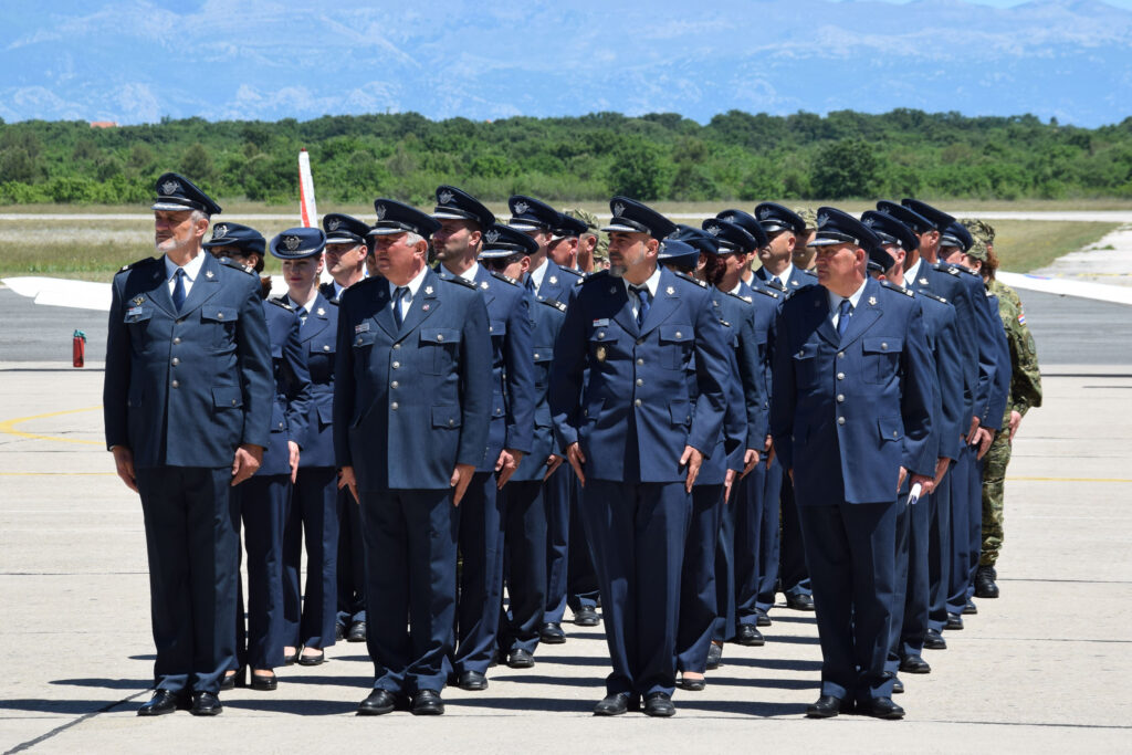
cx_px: 566
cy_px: 378
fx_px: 4009
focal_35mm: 128
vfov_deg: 10.8
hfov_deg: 16.1
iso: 200
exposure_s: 1/400
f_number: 10
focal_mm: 85
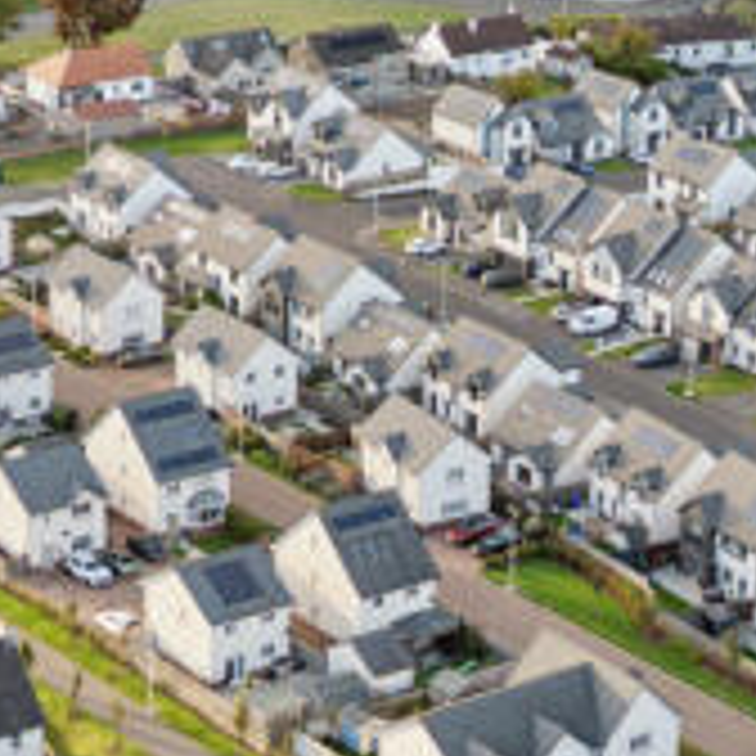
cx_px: 414
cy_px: 230
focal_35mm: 129
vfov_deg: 13.5
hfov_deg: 13.5
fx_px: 3187
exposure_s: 1/25
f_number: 1.7
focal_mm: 6.7
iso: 110
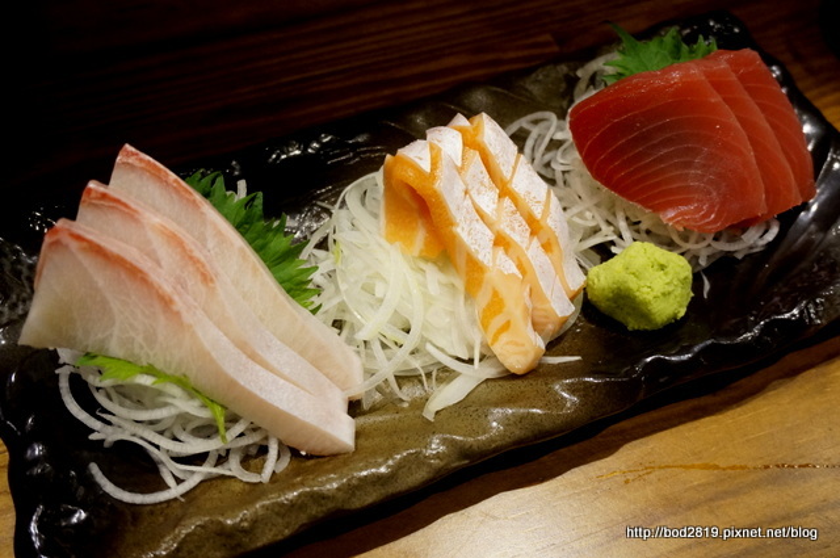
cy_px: 279
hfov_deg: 49.6
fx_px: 909
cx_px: 420
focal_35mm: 39
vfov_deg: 34.1
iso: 2500
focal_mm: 26
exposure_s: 1/60
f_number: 4.5
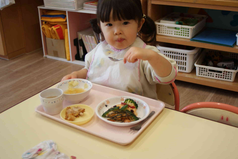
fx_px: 278
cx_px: 119
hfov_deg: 46.4
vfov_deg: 31.9
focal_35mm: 42
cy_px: 80
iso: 100
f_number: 4
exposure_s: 1/50
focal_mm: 28
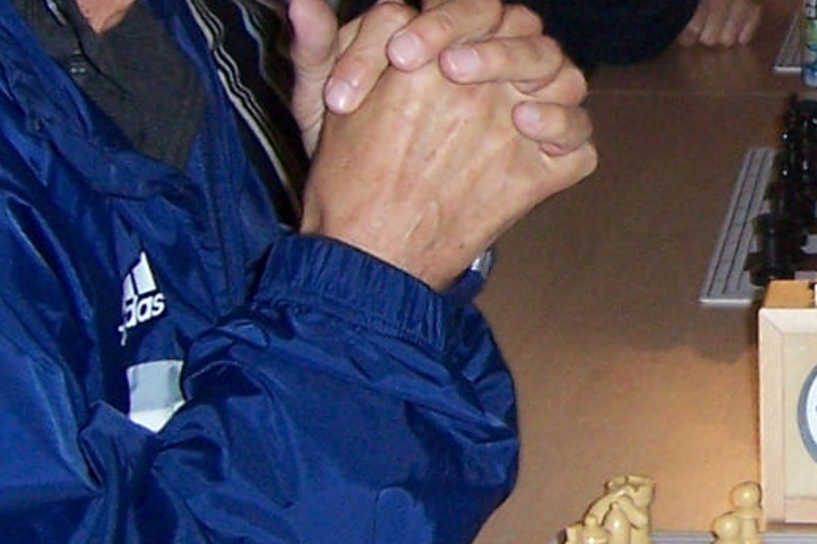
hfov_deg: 13.4
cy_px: 180
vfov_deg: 9.3
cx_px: 1065
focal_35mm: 148
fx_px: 3358
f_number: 3
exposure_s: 1/60
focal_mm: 6
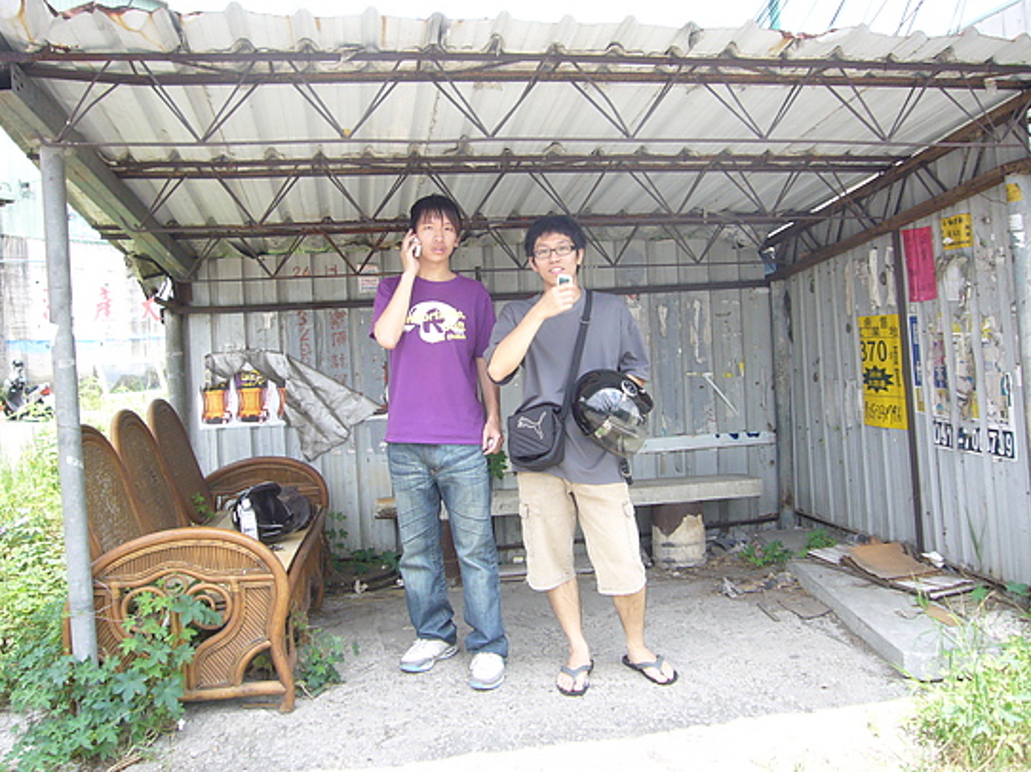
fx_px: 923
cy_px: 354
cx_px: 502
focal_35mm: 31
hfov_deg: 58.4
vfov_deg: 45.4
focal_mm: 4.6
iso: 80
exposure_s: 1/160
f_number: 2.8
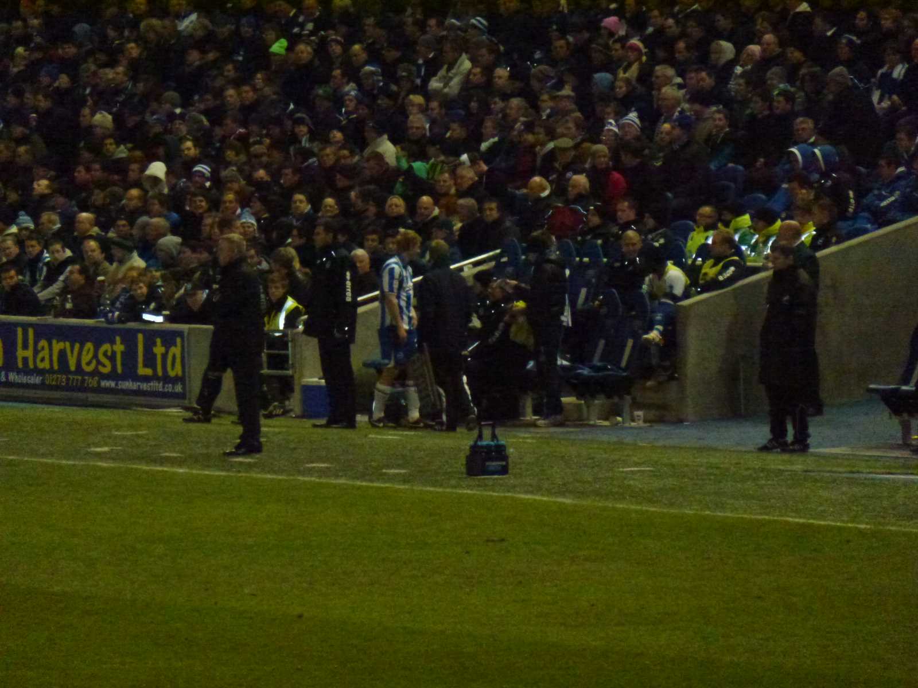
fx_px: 10183
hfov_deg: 5.2
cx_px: 459
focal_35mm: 384
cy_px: 344
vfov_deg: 3.9
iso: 1600
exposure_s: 1/125
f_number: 5.9
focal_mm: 68.8
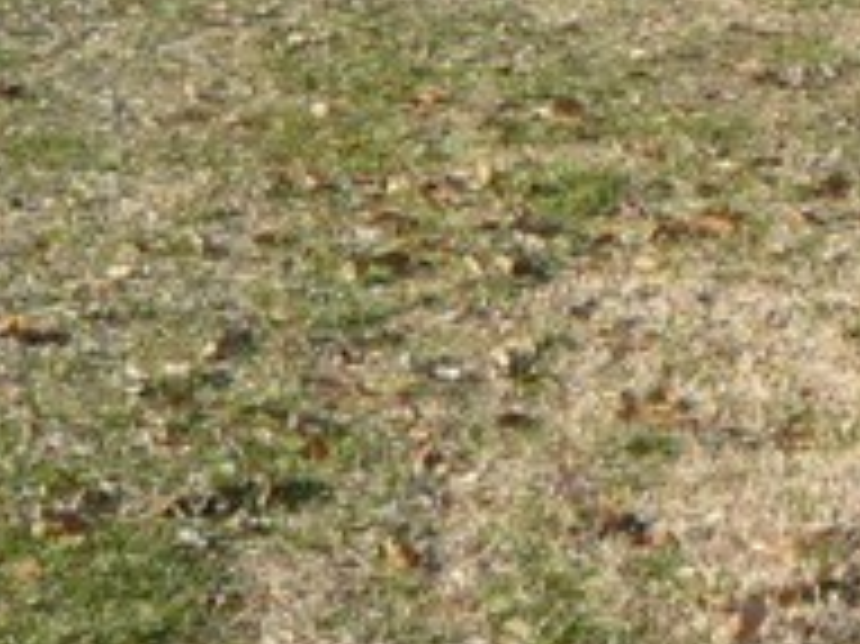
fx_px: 2334
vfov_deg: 14.4
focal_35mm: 94
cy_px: -405
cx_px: 1090
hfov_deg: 19.4
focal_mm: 4.6
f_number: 2.8
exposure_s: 1/640
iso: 100
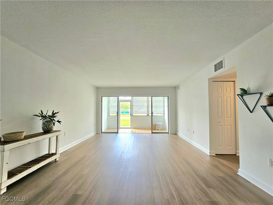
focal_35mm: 13
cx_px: 136
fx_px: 103
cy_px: 102
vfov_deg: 89.9
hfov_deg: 106.2
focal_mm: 2.2
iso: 64
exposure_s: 1/60.2
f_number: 2.2
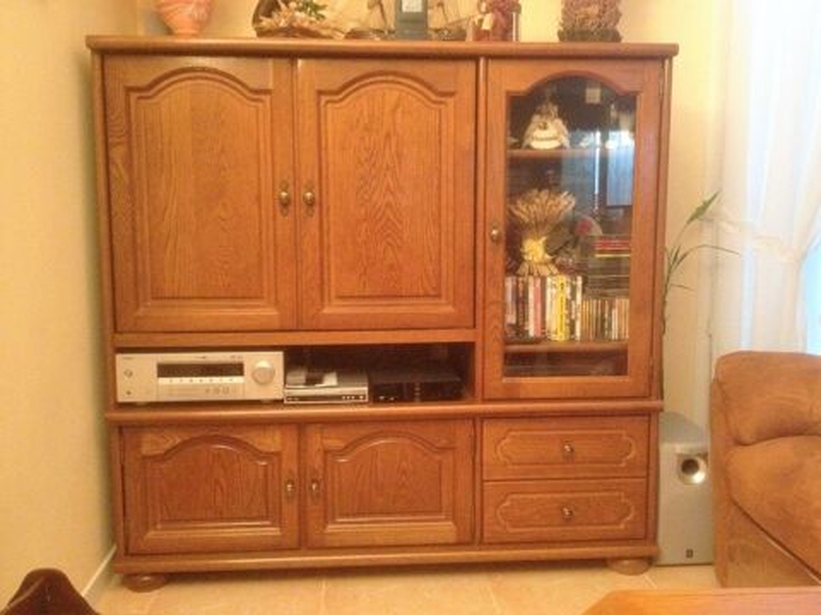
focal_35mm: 35
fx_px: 830
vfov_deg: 40.7
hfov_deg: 52.6
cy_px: 308
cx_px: 410
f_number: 2.4
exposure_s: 1/15
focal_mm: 4.28
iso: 640
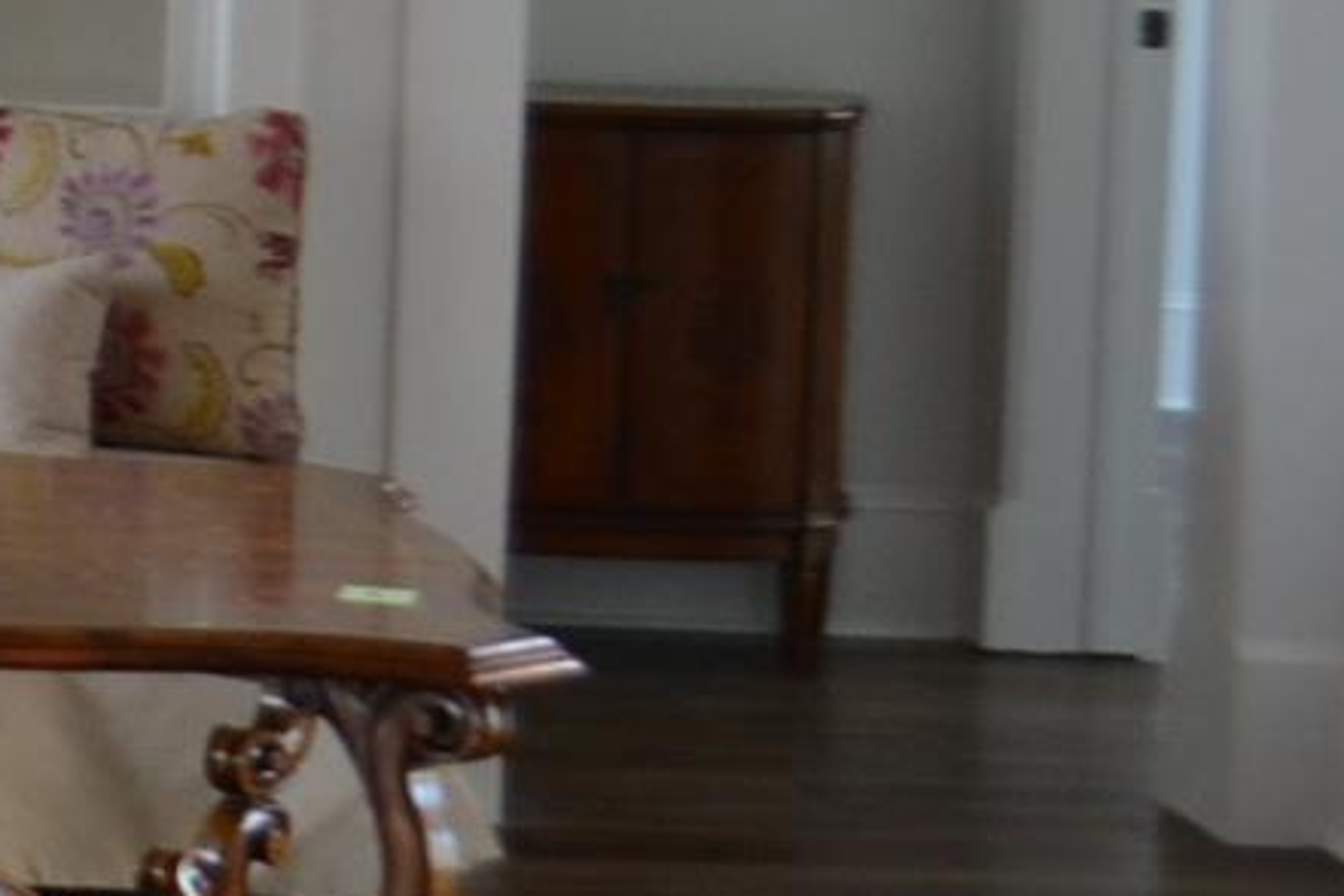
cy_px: -378
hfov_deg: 12.8
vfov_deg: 9.5
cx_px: -1304
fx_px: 5264
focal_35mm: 141
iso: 400
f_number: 3.5
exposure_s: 1/40
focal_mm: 18
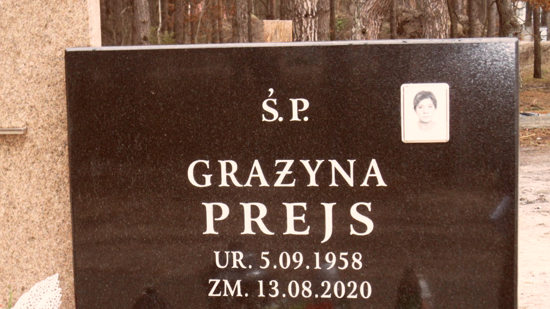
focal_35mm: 88
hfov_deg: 24.2
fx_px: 1283
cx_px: 274
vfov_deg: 13.7
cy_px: 198
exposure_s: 1/45
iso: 200
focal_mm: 13.2
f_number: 4.2
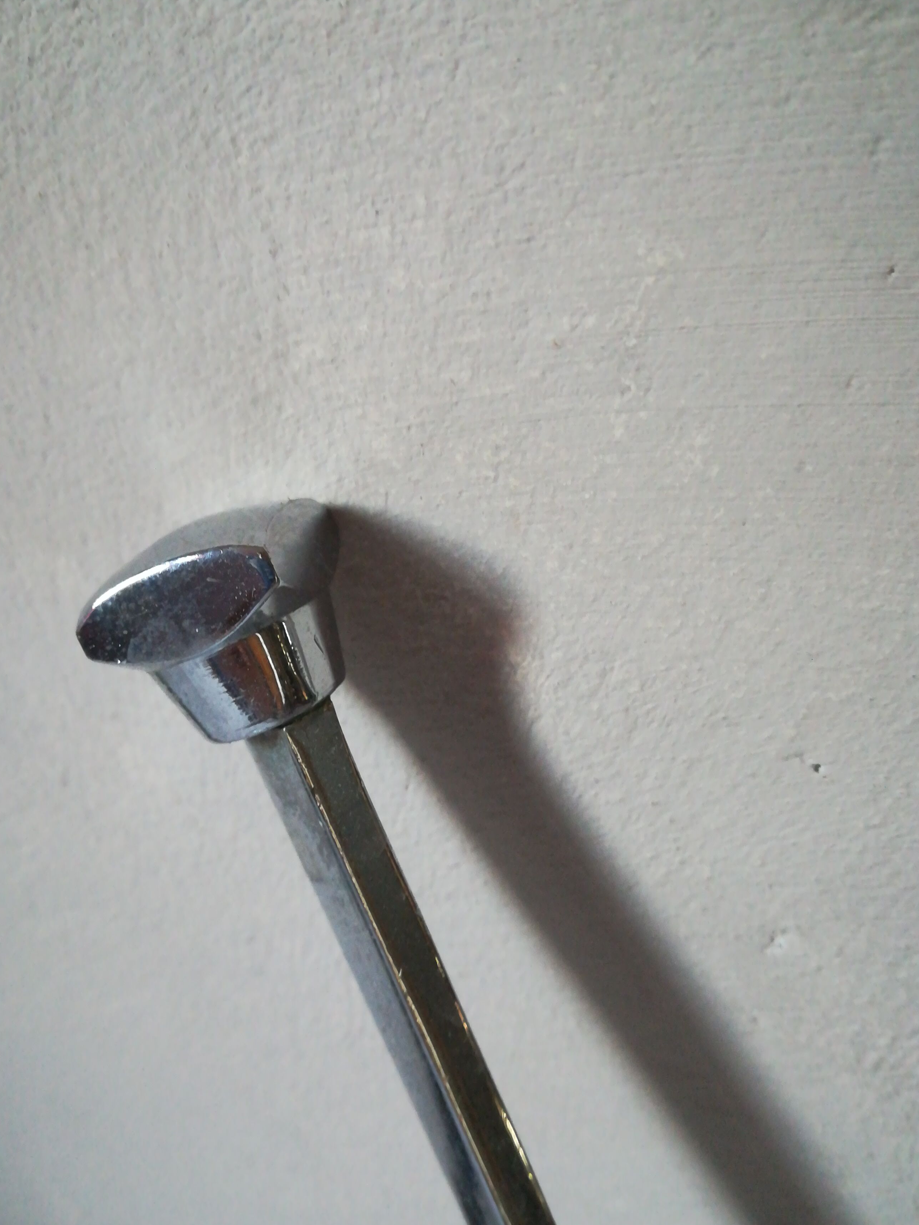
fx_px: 1062
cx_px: 405
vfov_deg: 59.7
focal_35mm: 30
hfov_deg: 46.7
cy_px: 703
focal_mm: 3.83
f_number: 2.2
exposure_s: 1/15
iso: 640
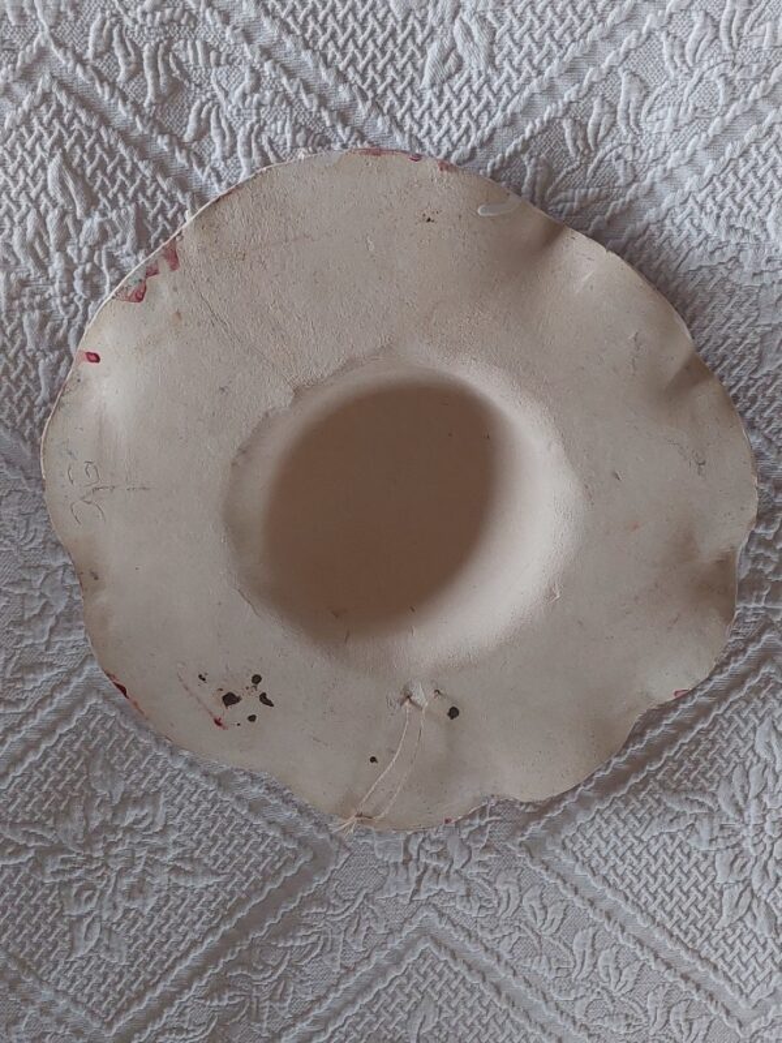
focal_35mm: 24
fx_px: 723
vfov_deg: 71.6
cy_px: 522
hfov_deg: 56.8
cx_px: 391
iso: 500
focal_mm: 5.23
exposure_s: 1/50
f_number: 1.8
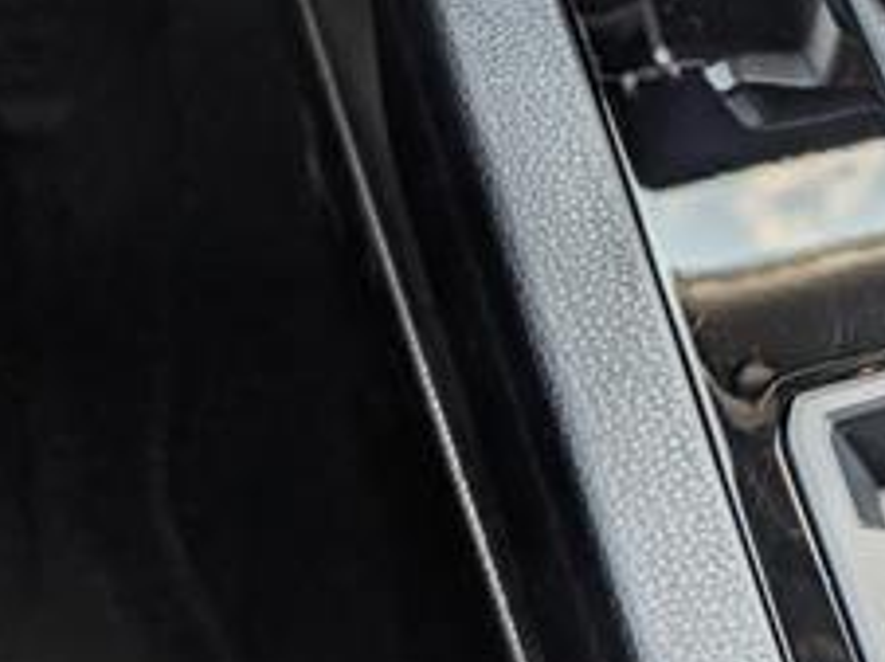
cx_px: 1046
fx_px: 1737
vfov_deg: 20.7
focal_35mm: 68
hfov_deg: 25.8
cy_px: -35
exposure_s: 1/286
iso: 22
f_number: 1.68
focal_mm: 6.9
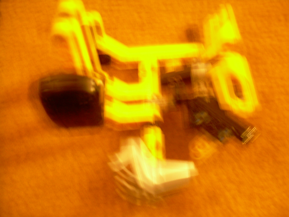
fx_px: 317
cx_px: 144
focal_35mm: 38
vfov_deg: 37.7
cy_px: 108
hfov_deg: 49.0
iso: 200
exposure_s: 1.2
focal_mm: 6.3
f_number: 2.8
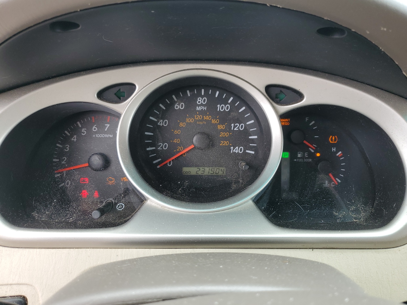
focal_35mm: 26
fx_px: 306
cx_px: 204
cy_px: 152
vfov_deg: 53.1
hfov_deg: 67.3
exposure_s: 1/233
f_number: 1.5
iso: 50
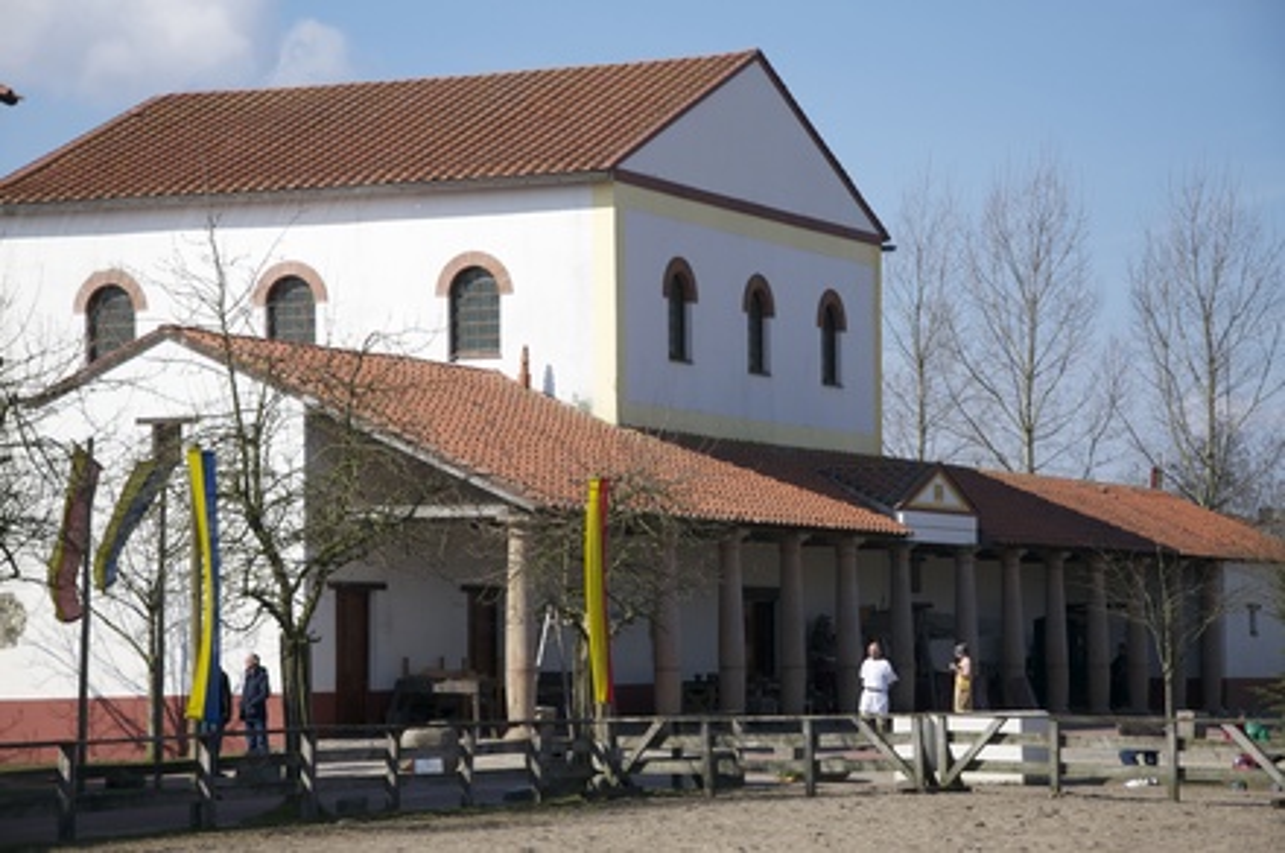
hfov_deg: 18.2
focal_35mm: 112
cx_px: 642
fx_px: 4010
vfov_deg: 12.1
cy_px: 426
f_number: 7.1
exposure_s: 1/800
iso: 200
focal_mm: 75
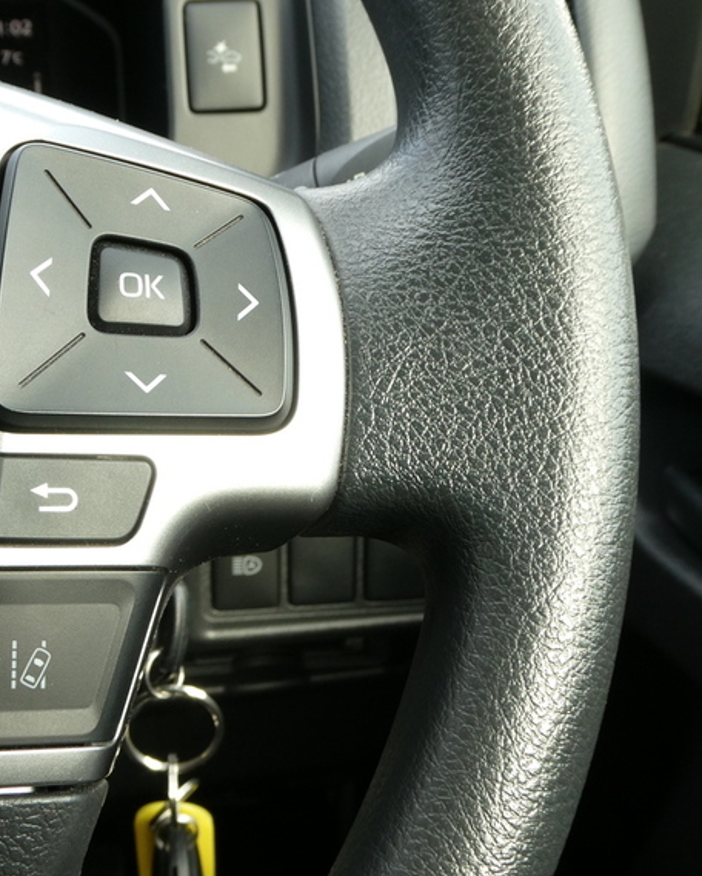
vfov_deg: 38.8
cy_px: 445
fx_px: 1245
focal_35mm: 48
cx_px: 131
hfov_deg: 30.6
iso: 125
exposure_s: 1/80
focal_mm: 6.3
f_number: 4
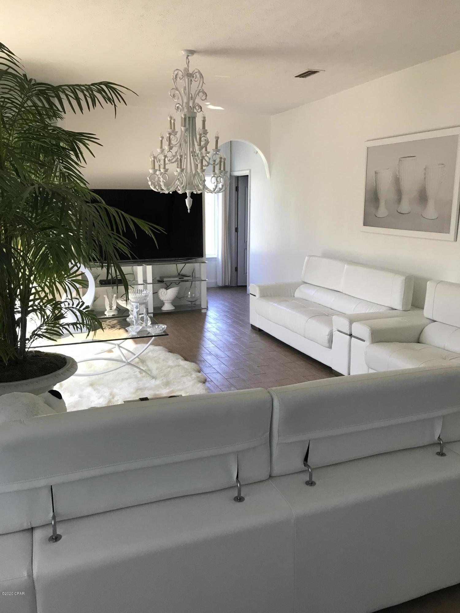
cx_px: 230
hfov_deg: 49.7
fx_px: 496
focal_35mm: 28
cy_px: 306
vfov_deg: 63.4
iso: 25
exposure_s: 1/40
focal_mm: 3.99
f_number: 1.8
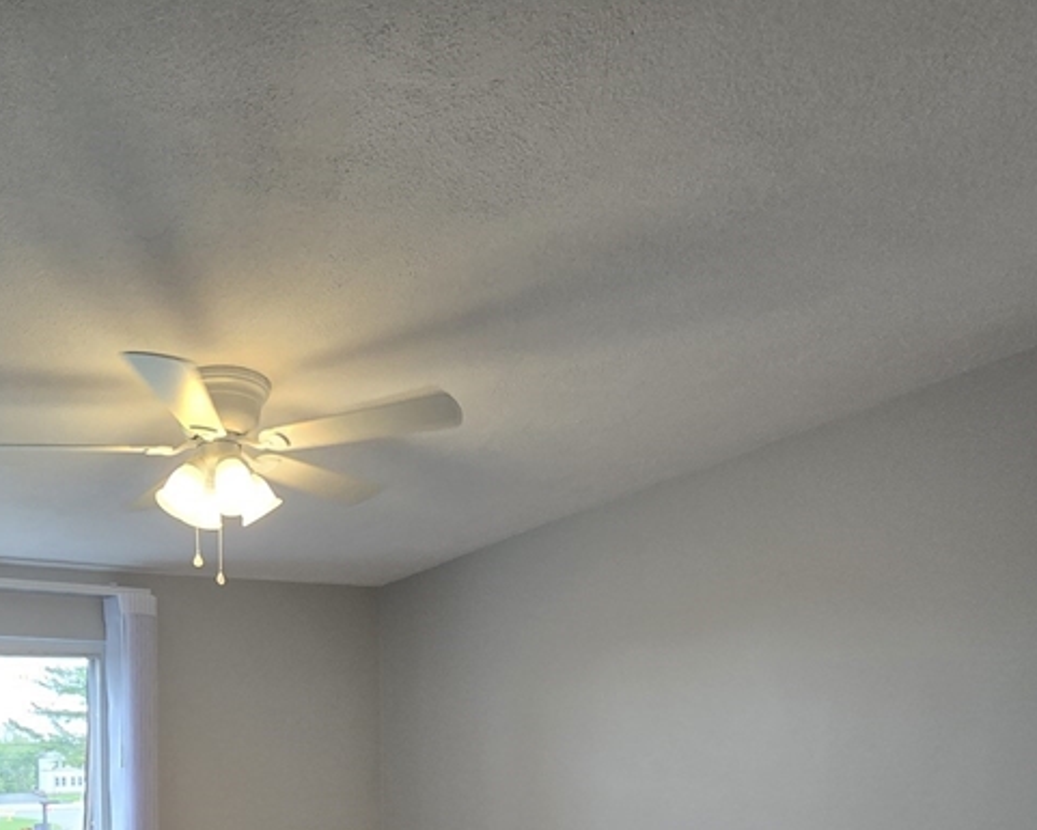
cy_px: 804
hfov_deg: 58.7
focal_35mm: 27
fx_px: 829
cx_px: 194
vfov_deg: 45.9
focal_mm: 2.2
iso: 80
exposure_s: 1/60
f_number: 2.2
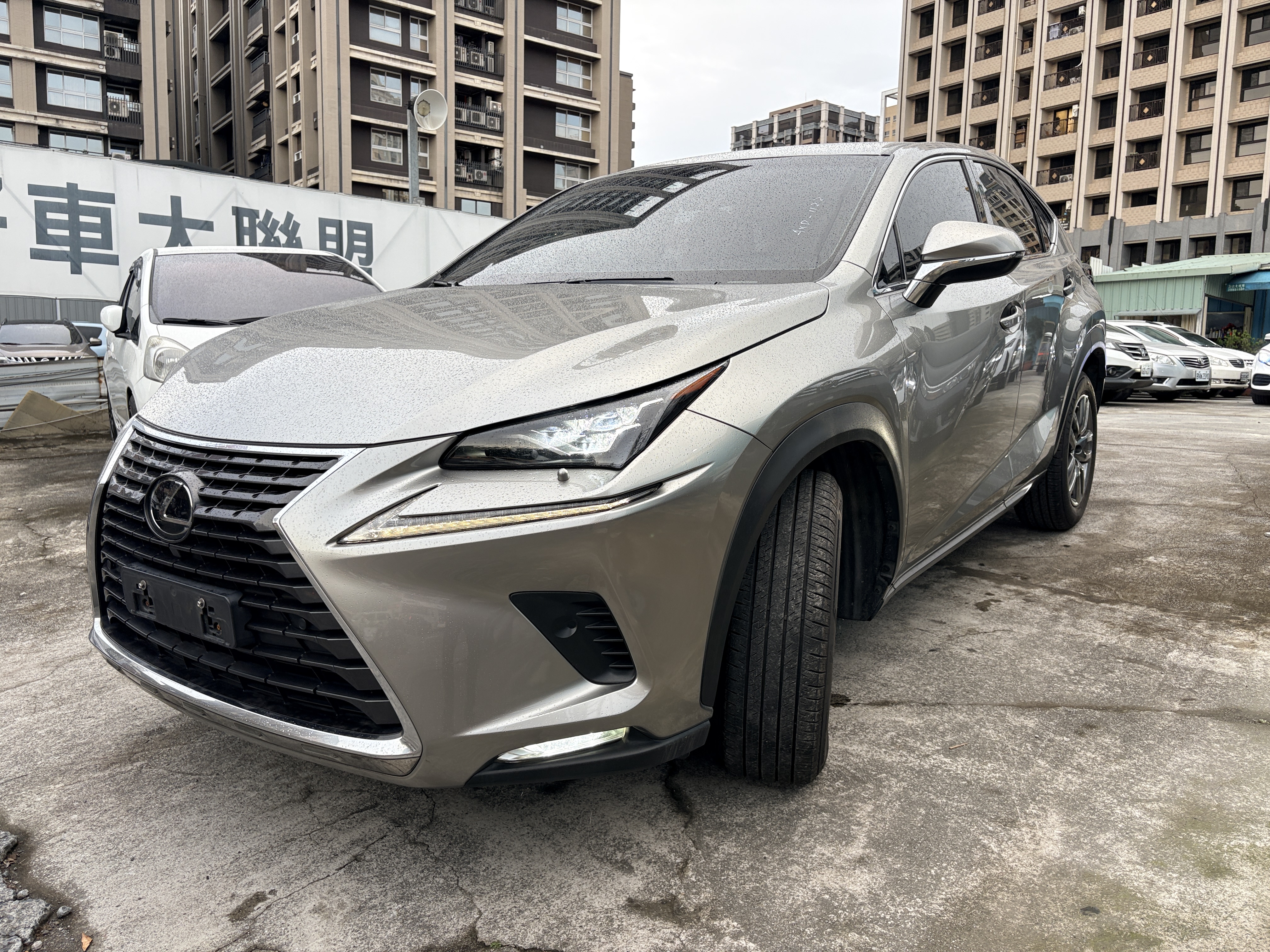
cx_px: 635
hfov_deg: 67.3
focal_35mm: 26
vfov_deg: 53.1
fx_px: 954
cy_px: 476
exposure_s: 1/126
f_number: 1.6
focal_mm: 5.96
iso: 50
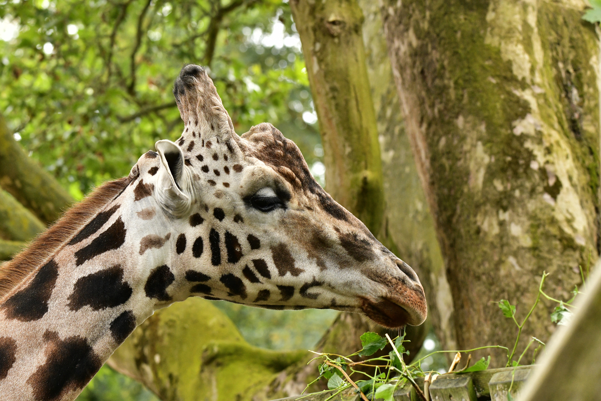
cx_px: 300
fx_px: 3672
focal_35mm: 220
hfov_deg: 9.4
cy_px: 200
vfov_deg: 6.2
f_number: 8
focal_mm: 220
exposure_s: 1/1000
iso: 1800
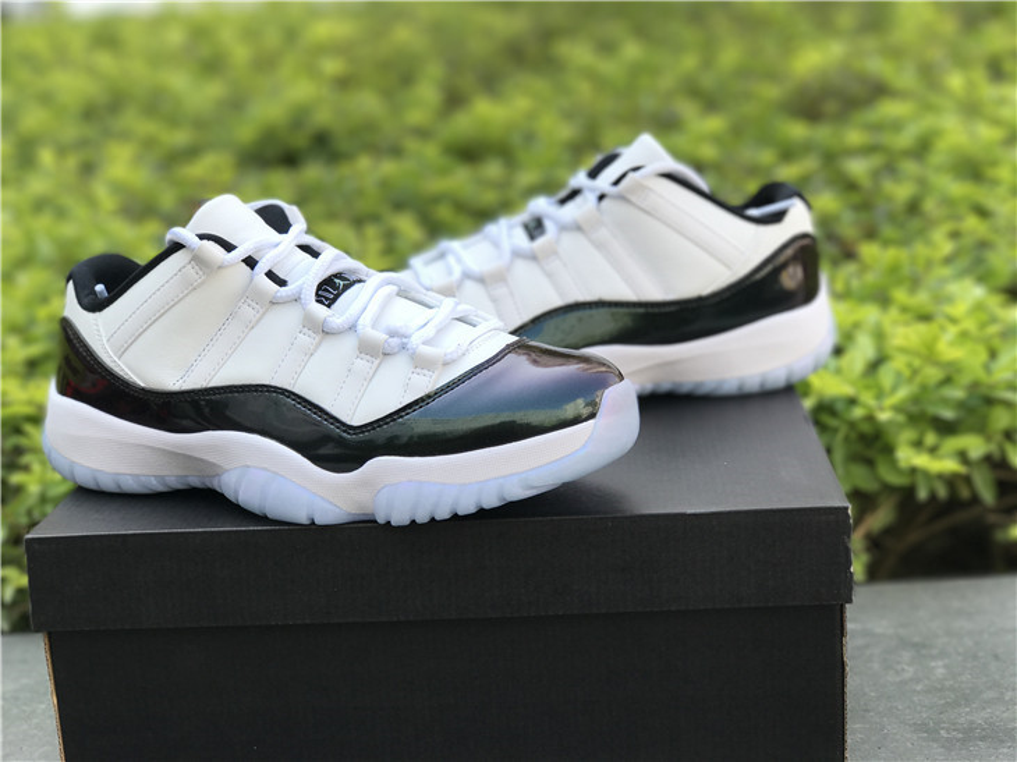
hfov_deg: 33.8
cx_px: 508
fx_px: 1674
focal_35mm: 57
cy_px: 381
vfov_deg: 25.6
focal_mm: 6.6
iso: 20
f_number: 2.8
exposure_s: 1/155
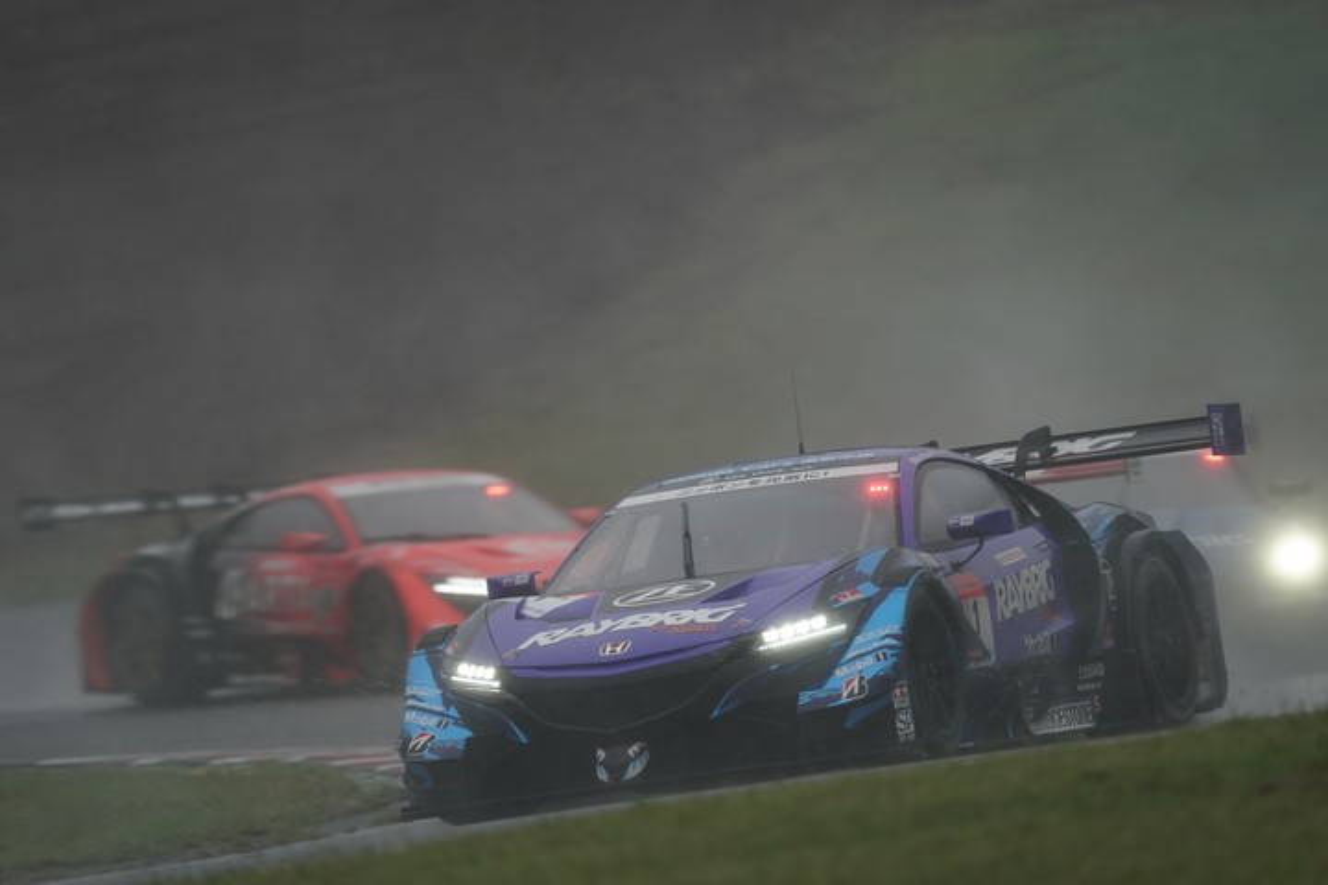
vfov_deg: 2.3
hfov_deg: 3.4
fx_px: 22132
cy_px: 442
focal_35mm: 600
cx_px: 664
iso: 800
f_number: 6.3
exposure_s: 1/320
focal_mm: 600
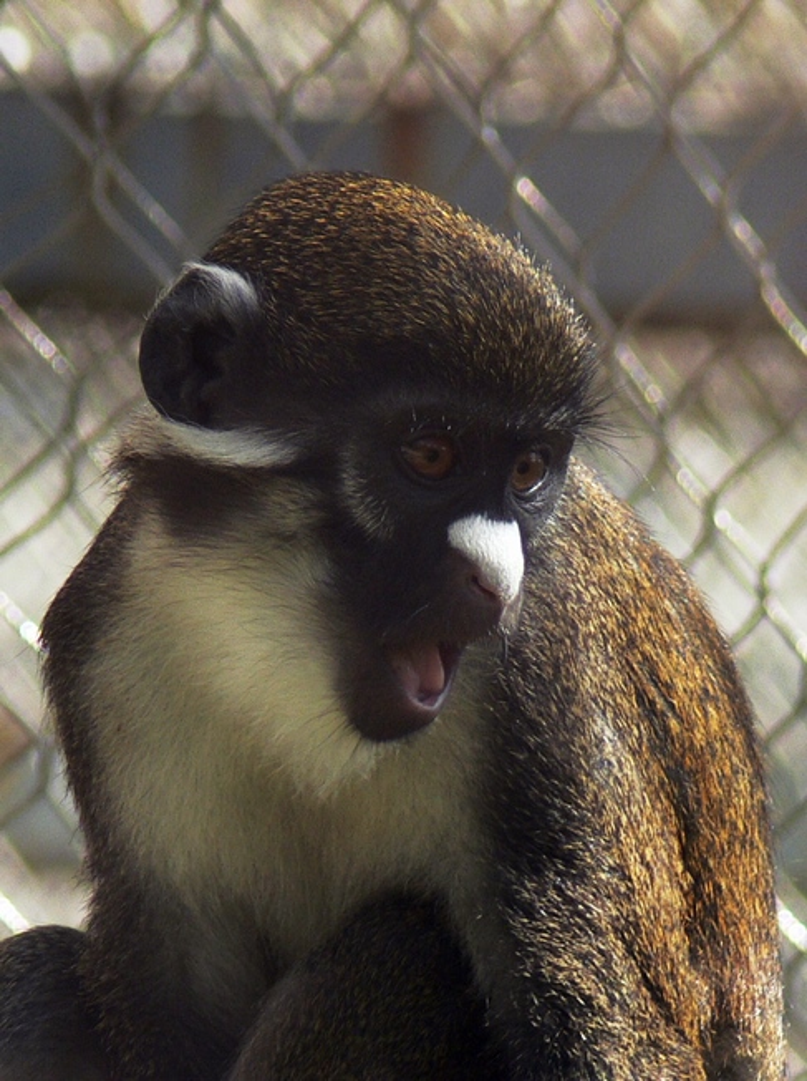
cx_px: 404
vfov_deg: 4.6
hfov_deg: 3.4
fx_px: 13432
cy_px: 540
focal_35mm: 431
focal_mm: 57.2
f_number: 3.6
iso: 80
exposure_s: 1/200
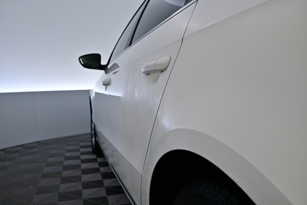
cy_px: 102
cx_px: 154
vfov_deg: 41.7
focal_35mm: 32
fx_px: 269
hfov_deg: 59.5
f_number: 4
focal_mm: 21
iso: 180
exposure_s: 1/25
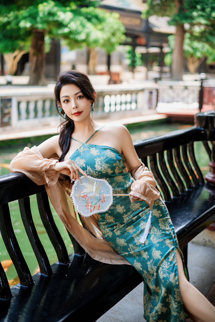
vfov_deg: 39.6
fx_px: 448
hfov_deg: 27.0
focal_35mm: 50
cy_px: 161
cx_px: 108
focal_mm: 50
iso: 100
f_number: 2
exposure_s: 1/320
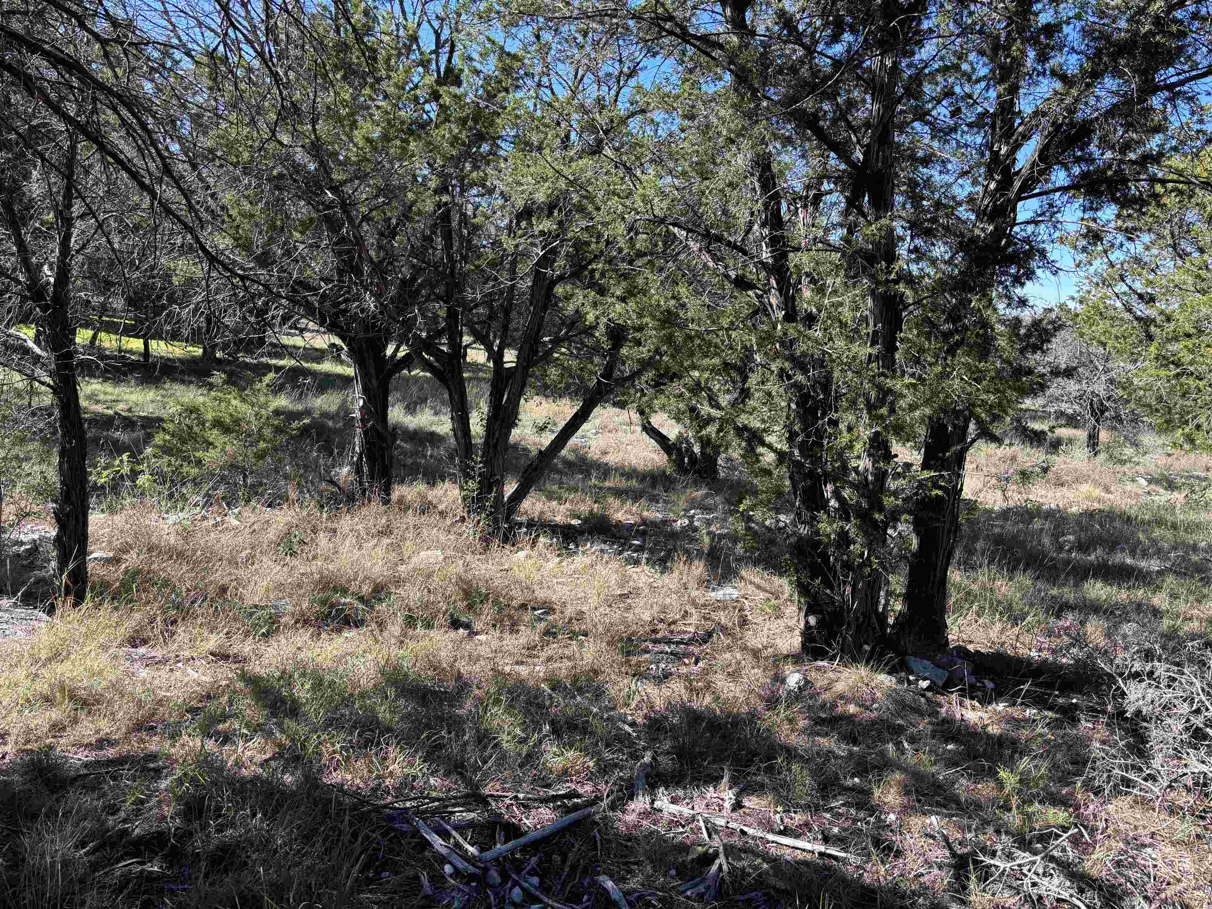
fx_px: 910
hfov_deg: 67.3
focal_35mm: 26
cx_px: 606
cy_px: 454
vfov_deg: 53.1
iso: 50
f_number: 1.6
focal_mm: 5.96
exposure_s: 1/662
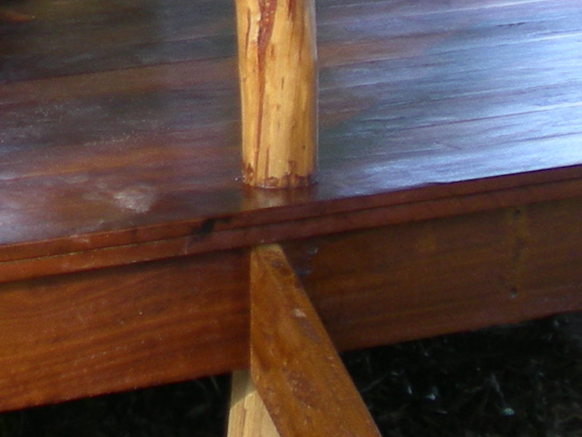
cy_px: -431
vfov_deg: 8.1
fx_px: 2942
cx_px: 14
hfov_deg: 11.2
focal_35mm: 175
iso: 50
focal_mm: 7.4
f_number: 3.5
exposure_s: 1/70.7
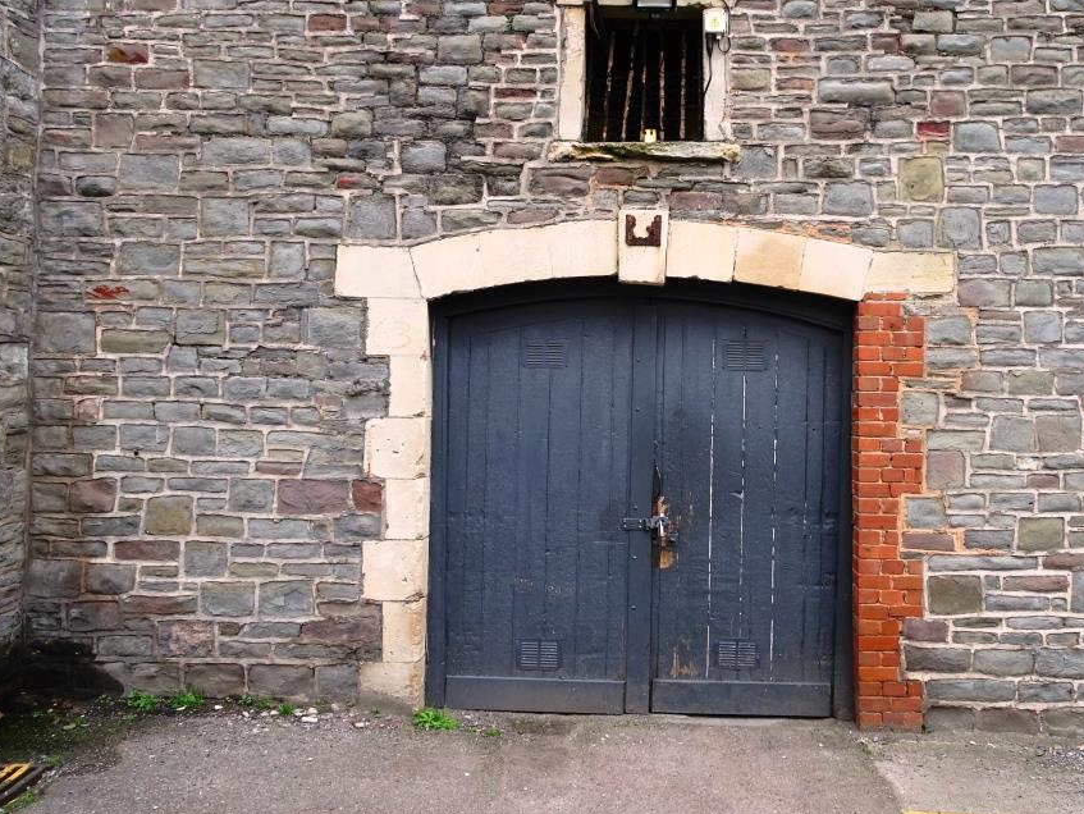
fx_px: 909
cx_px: 648
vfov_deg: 48.1
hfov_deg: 61.1
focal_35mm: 29
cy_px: 347
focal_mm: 4.1
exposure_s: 1/100
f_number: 4
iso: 80
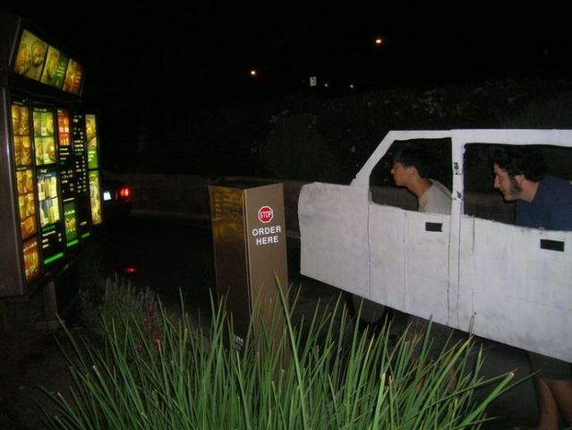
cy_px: 215
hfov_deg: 53.9
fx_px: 562
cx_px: 286
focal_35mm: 34
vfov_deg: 41.8
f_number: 2.9
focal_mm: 5.7
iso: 112
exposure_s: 1/60.1
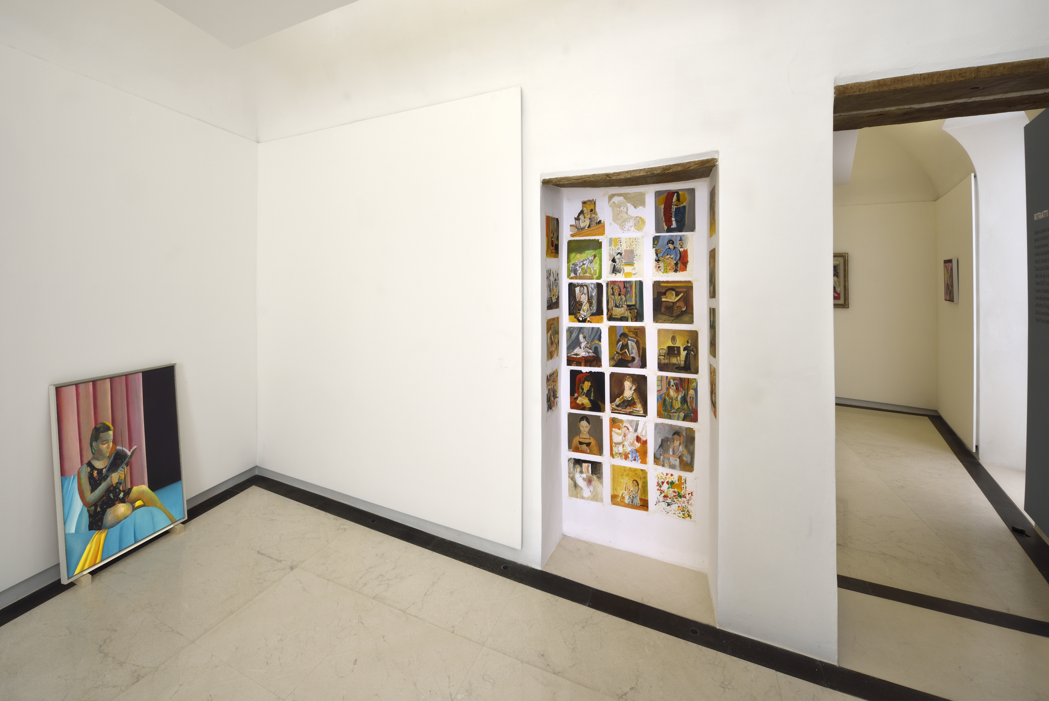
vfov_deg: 81.3
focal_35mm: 14
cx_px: 524
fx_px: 408
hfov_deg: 104.2
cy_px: 350
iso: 64
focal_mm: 14
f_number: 22
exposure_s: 1
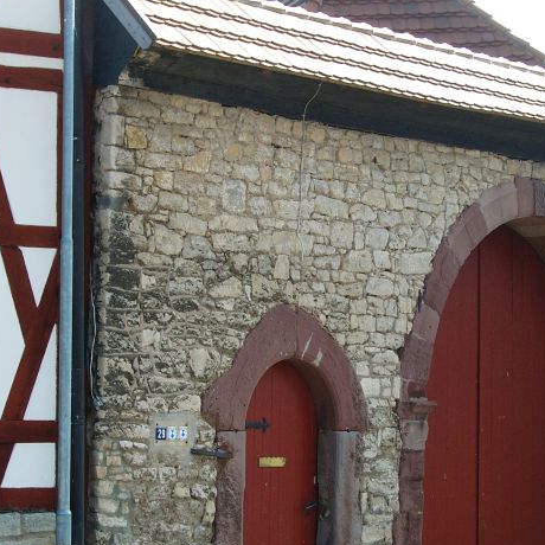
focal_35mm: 120
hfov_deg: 14.5
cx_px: 314
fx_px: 2137
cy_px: 307
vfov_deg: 14.5
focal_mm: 16.05
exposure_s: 1/220
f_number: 4
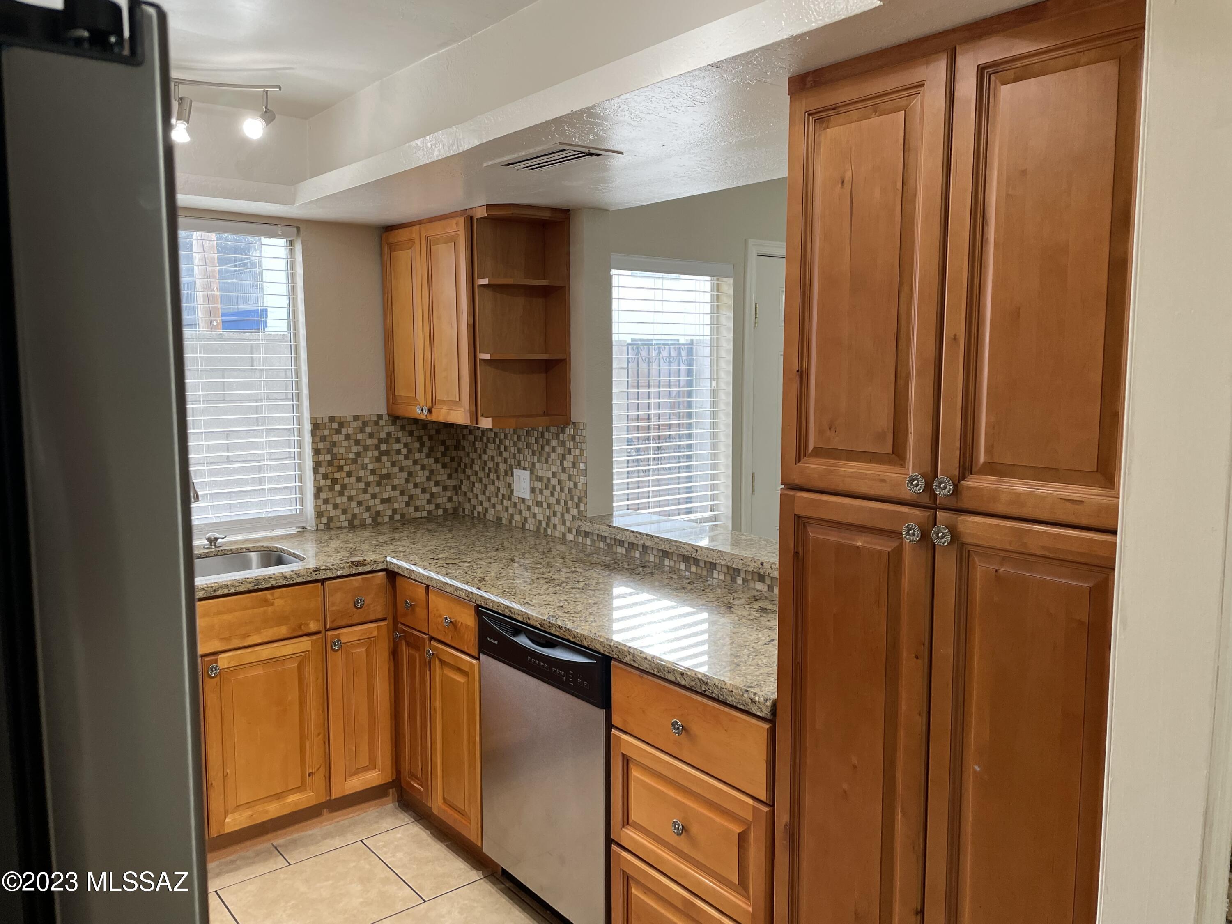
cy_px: 462
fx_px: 925
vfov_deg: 53.1
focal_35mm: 26
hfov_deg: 67.3
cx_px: 616
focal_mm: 4.2
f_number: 1.6
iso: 125
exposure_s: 1/120
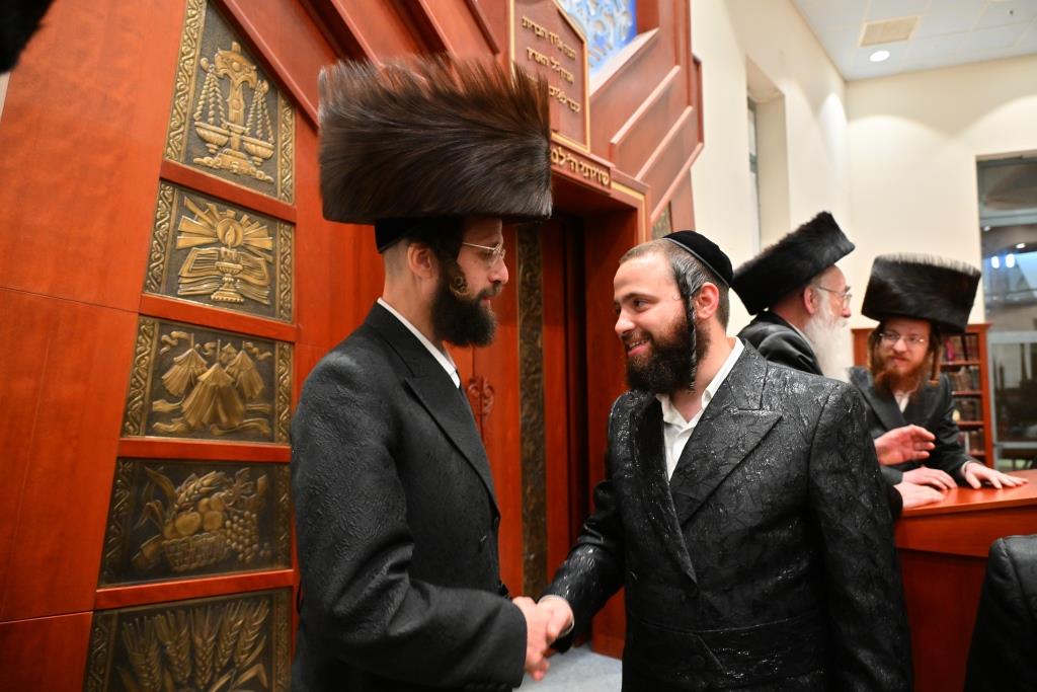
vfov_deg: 53.1
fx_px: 691
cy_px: 346
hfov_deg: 73.7
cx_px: 518
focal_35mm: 24
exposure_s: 1/200
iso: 2000
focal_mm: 24
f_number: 4
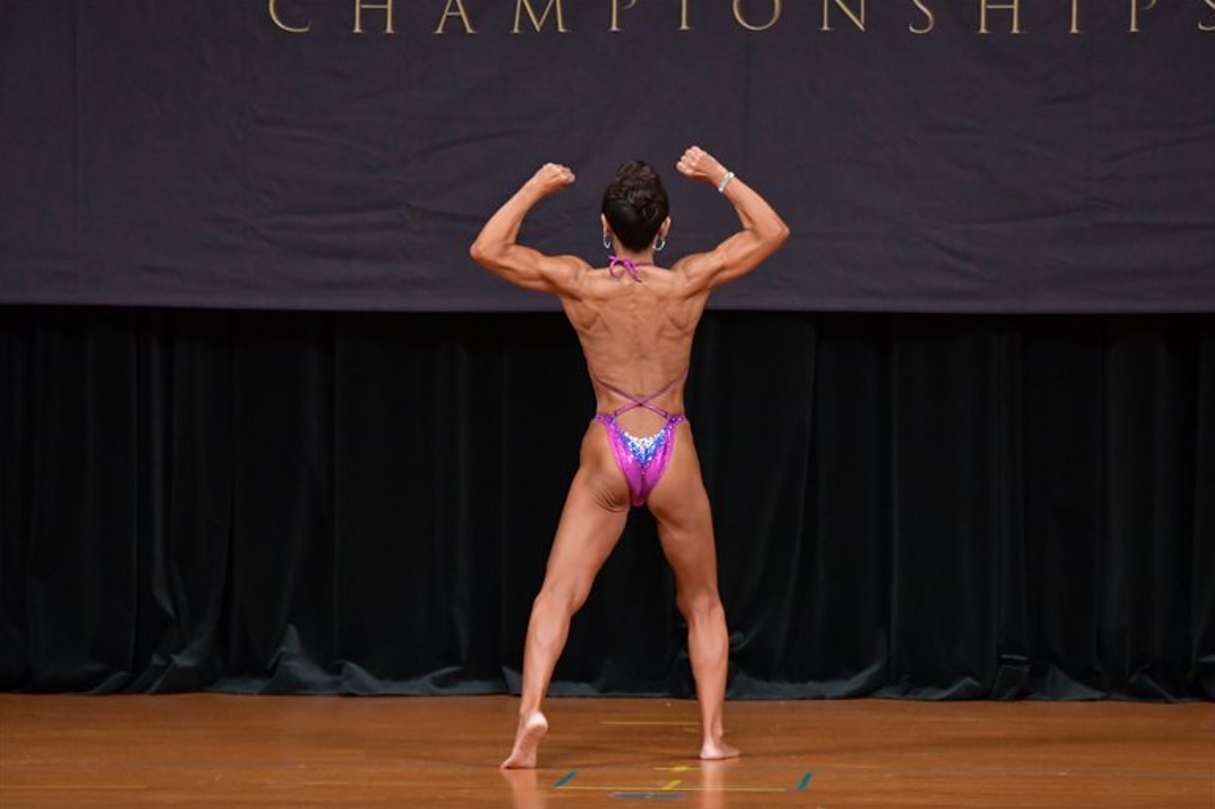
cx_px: 608
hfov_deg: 8.0
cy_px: 404
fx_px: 8670
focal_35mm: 257
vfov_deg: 5.3
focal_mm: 170
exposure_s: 1/400
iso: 4000
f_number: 5.6
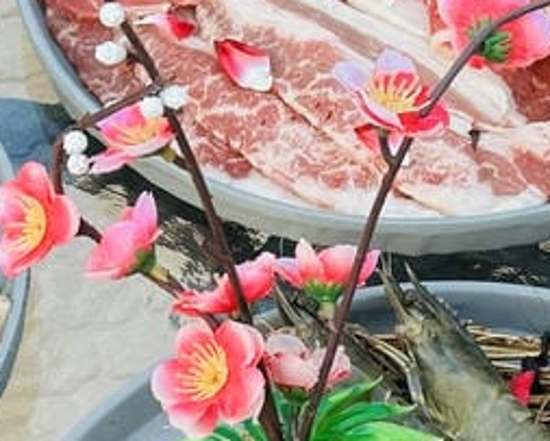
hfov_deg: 8.7
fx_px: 3618
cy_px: 185
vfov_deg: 7.0
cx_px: 404
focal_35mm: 222
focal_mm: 6.86
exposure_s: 1/120
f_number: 1.78
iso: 80
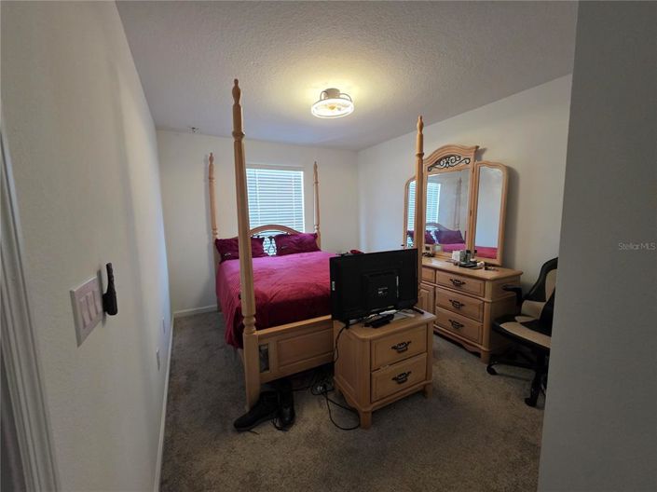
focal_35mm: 13
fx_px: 247
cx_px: 328
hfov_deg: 106.2
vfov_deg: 89.9
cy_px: 246
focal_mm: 2.2
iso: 500
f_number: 1.9
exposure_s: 1/60
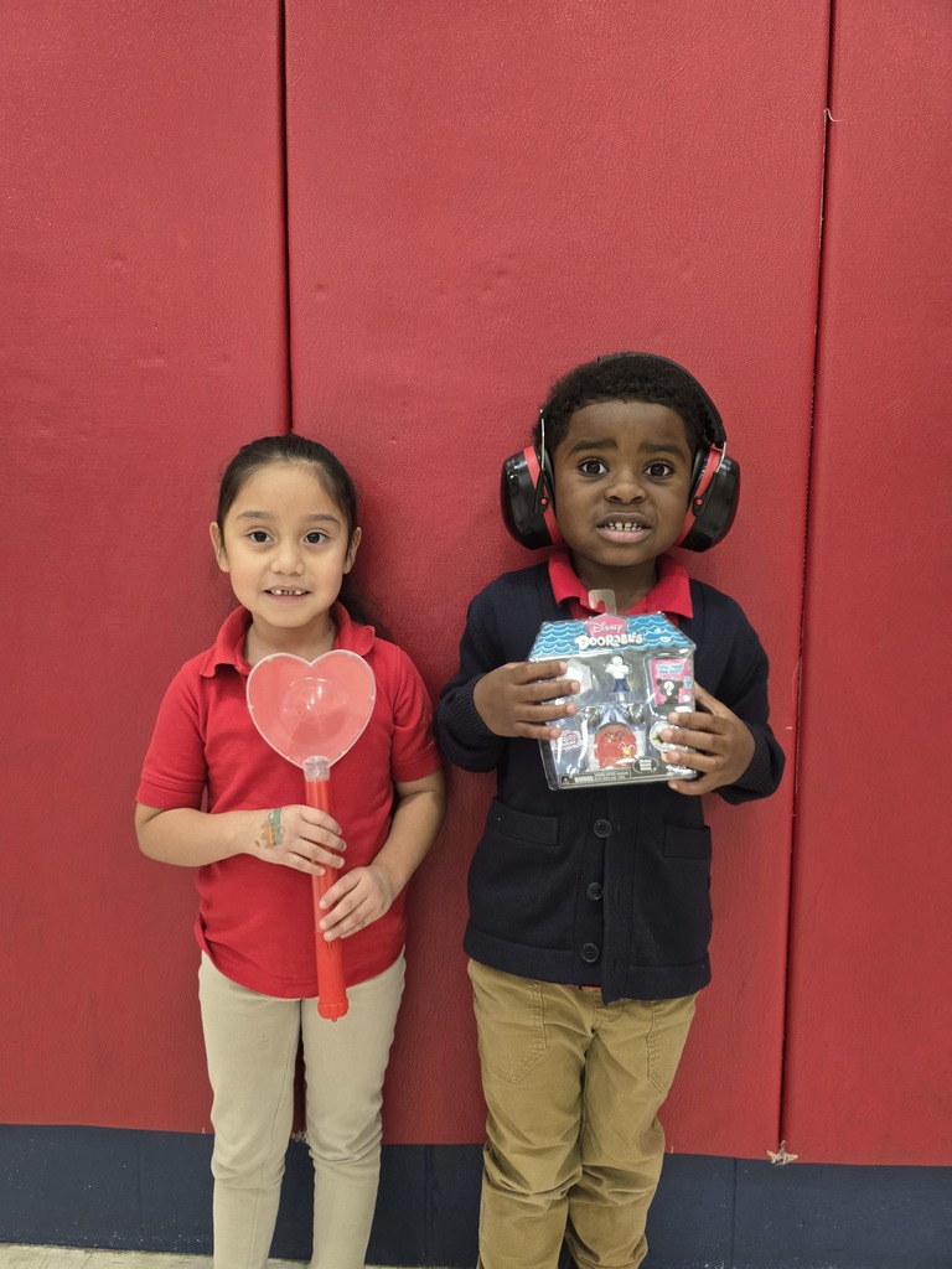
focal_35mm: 23
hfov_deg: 58.9
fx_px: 843
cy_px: 634
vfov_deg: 73.9
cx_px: 476
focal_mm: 6.3
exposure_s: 1/120
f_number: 1.7
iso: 400
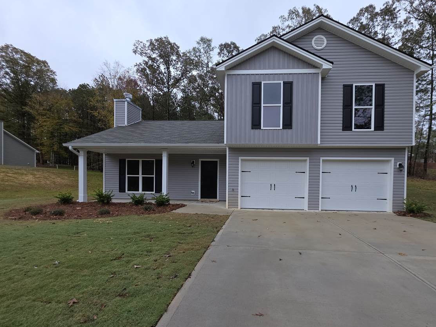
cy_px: 182
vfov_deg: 81.5
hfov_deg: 97.7
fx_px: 189
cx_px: 245
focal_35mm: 15
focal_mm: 2.2
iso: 20
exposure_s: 1/259
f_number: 1.9
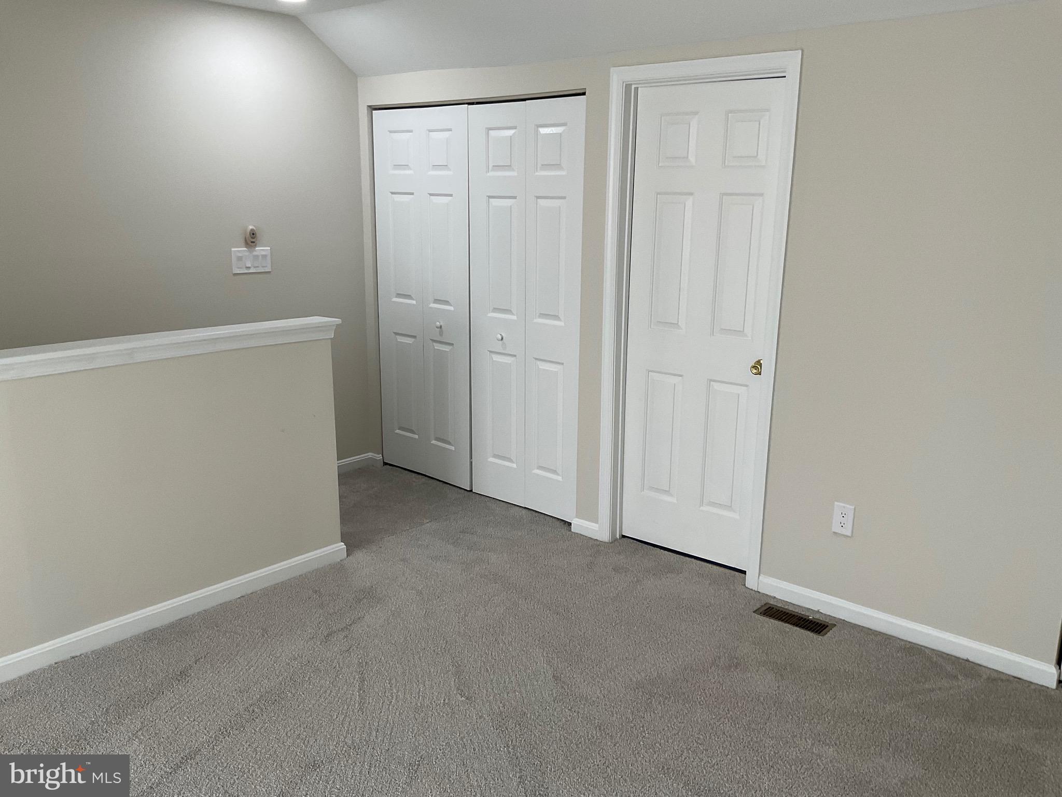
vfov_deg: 48.2
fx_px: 890
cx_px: 531
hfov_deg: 61.7
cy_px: 398
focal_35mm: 29
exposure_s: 1/120
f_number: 1.8
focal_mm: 3
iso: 64
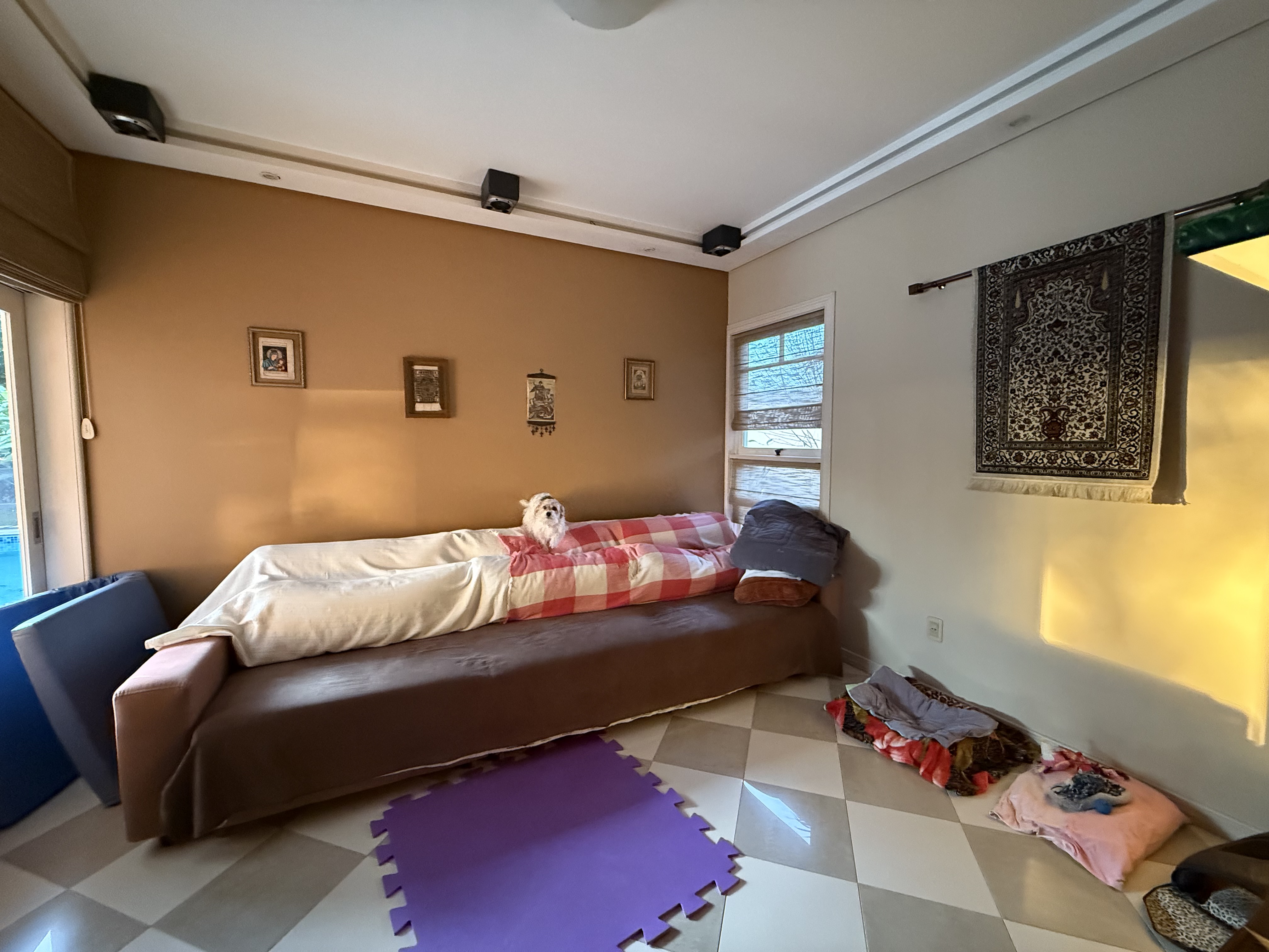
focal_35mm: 14
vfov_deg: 85.7
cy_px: 476
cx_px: 634
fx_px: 513
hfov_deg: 102.1
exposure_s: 1/40
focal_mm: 2.22
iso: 1000
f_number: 2.2
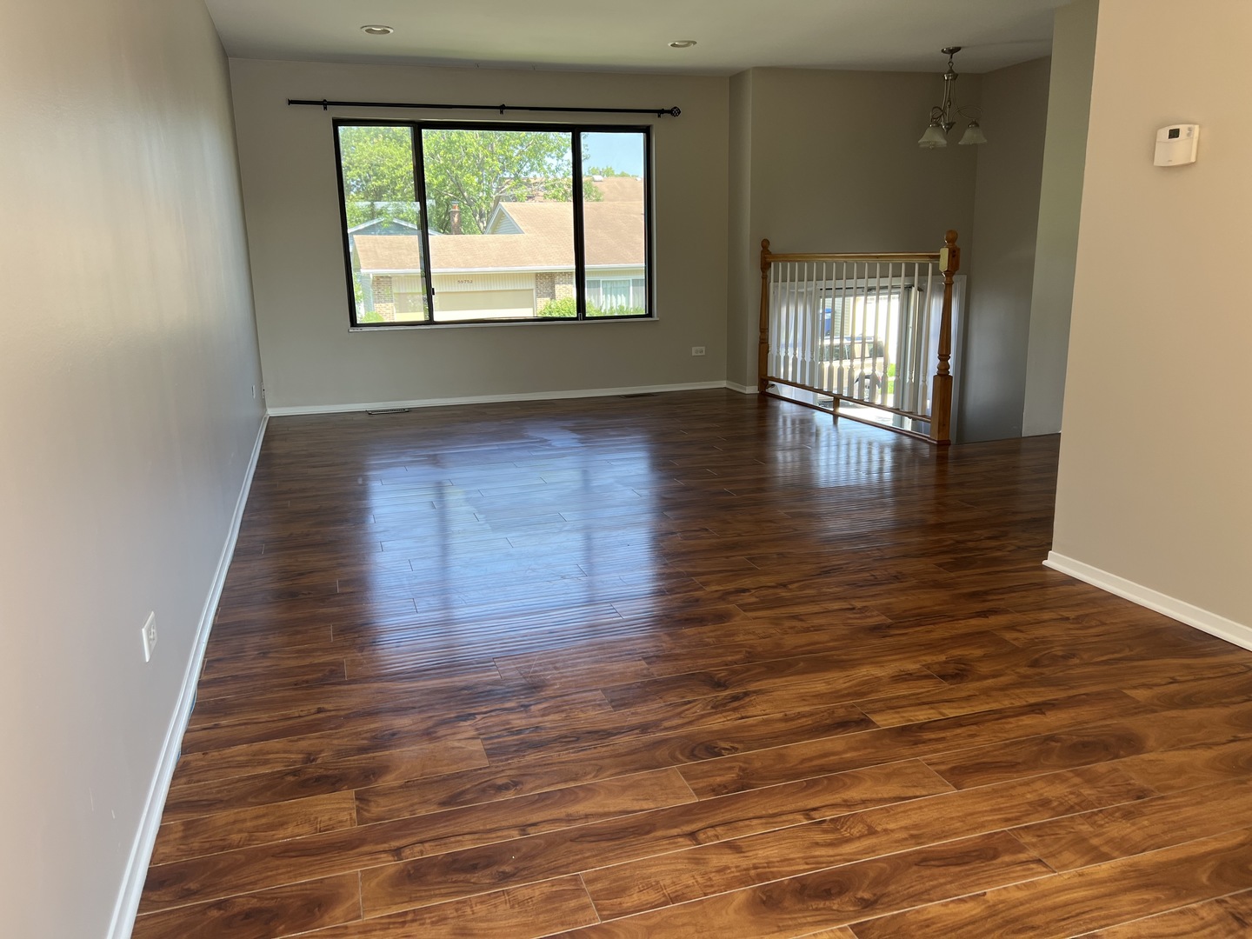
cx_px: 626
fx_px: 940
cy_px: 470
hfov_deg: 67.3
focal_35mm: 26
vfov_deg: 53.1
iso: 50
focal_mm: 5.7
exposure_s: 1/238
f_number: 1.5
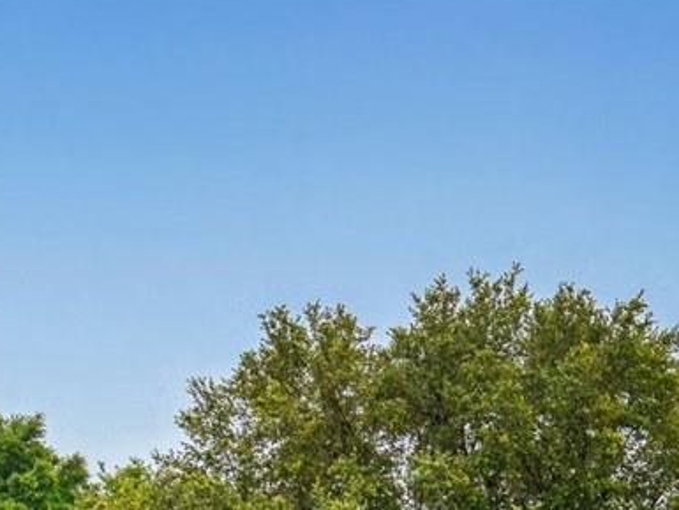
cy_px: 694
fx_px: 2767
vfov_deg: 10.3
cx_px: 510
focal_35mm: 141
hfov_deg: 13.9
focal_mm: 17
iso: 200
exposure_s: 1/200
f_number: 8
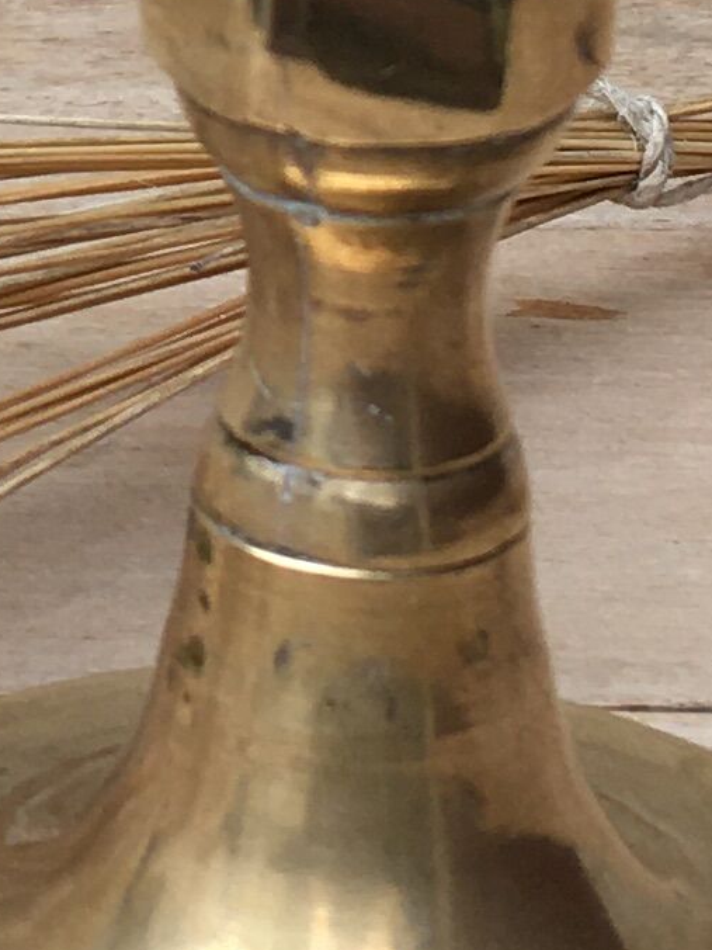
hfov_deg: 8.4
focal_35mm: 173
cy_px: -469
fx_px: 4744
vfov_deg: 11.0
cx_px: -413
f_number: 2.2
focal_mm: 4.15
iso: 25
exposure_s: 1/130
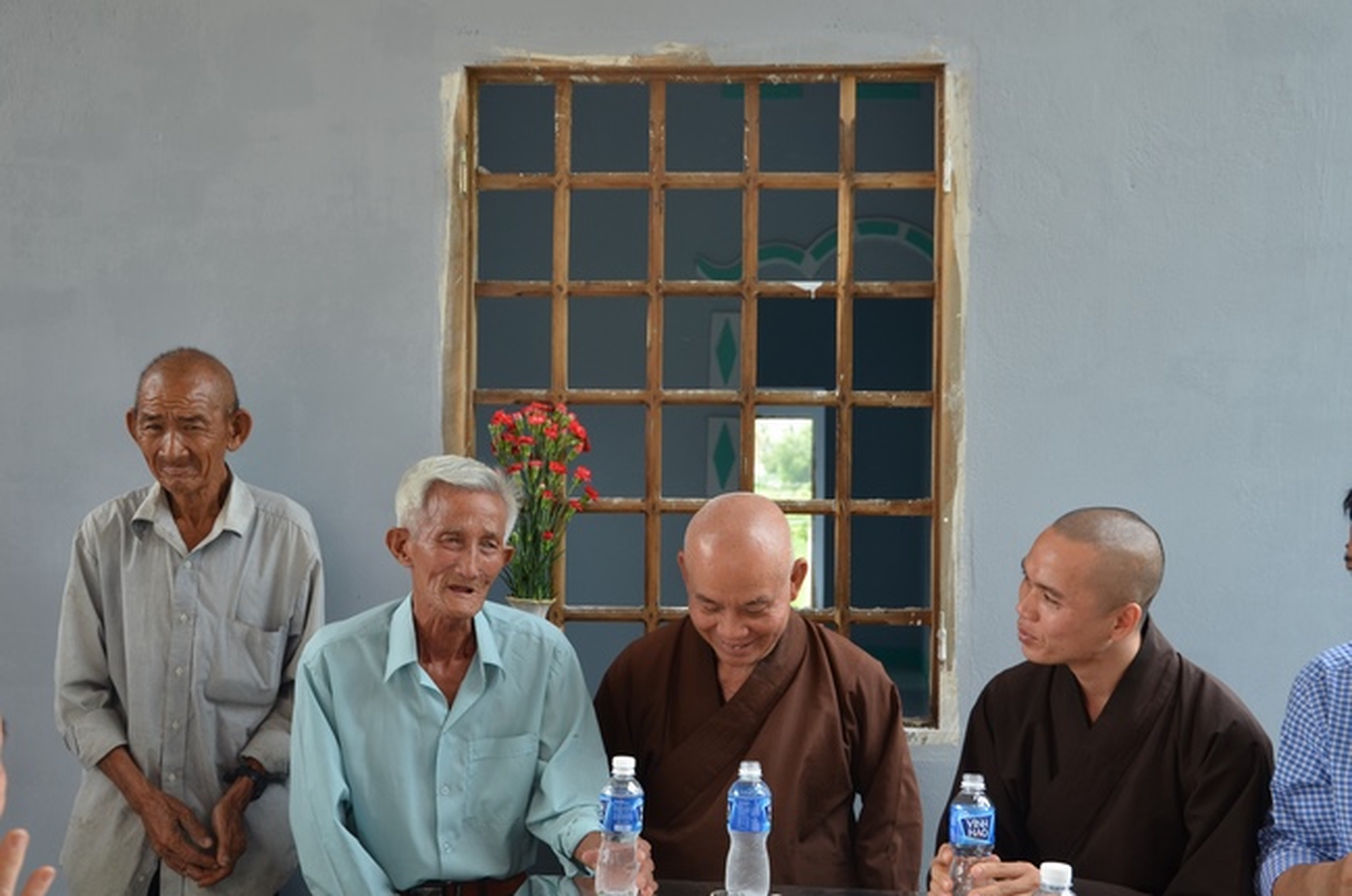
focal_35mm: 52
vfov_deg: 25.7
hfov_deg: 37.9
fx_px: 1968
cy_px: 448
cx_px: 676
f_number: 6.3
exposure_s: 1/160
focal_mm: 35
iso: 320
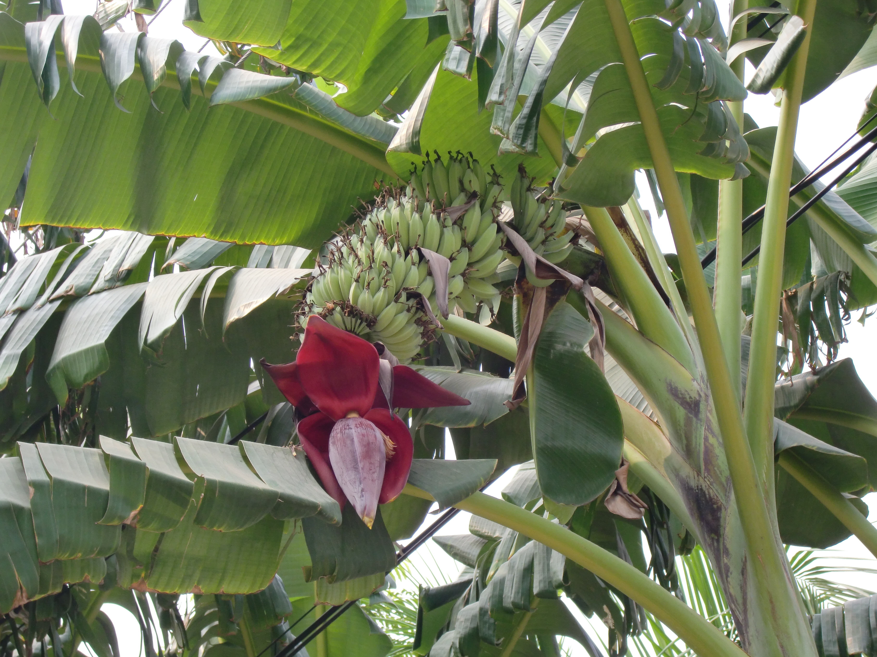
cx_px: 438
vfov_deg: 15.9
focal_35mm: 93
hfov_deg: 21.1
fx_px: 2356
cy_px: 328
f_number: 5.2
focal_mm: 16.5
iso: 100
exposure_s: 1/160
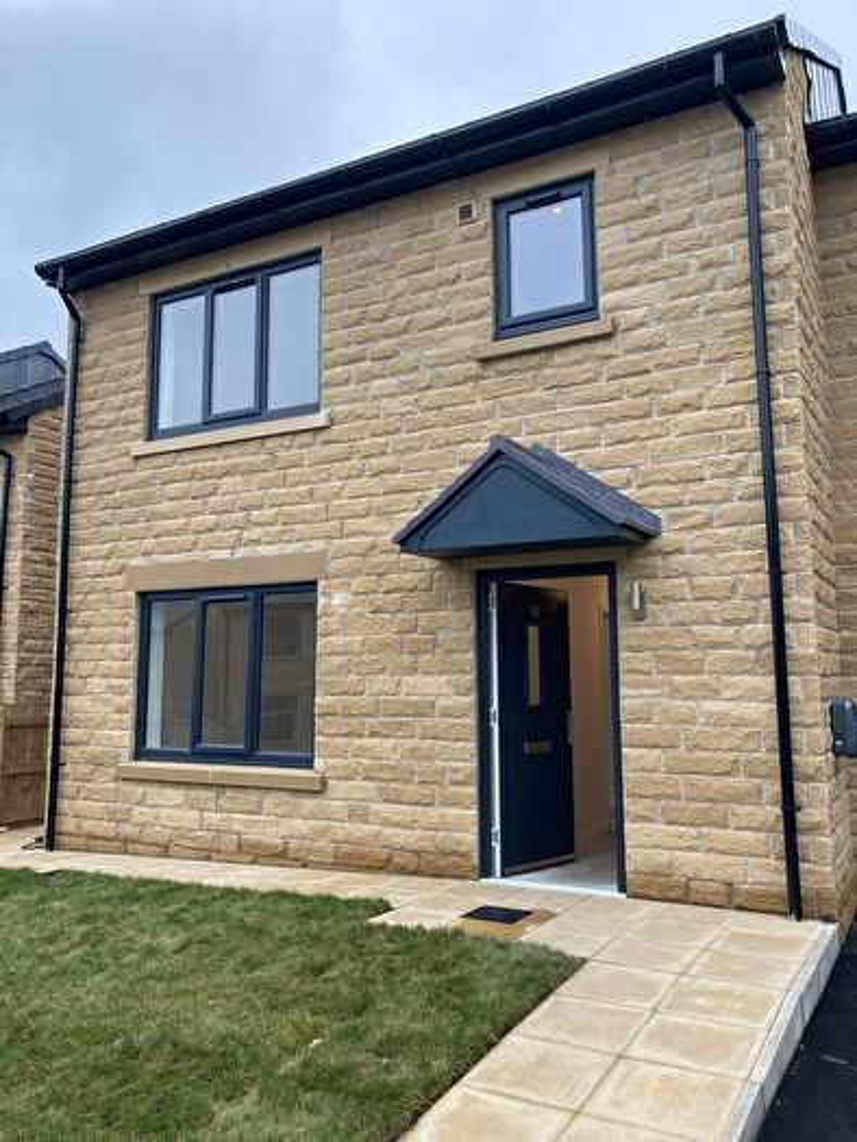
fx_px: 924
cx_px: 428
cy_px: 571
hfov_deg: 49.8
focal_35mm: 28
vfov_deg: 63.4
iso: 25
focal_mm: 3.99
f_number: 1.8
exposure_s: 1/121
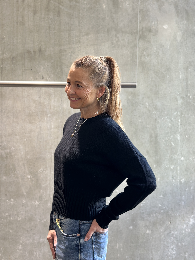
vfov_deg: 39.7
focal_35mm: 48
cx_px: 98
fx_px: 361
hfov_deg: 30.3
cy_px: 130
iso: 125
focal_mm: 6.86
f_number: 1.78
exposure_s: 1/80
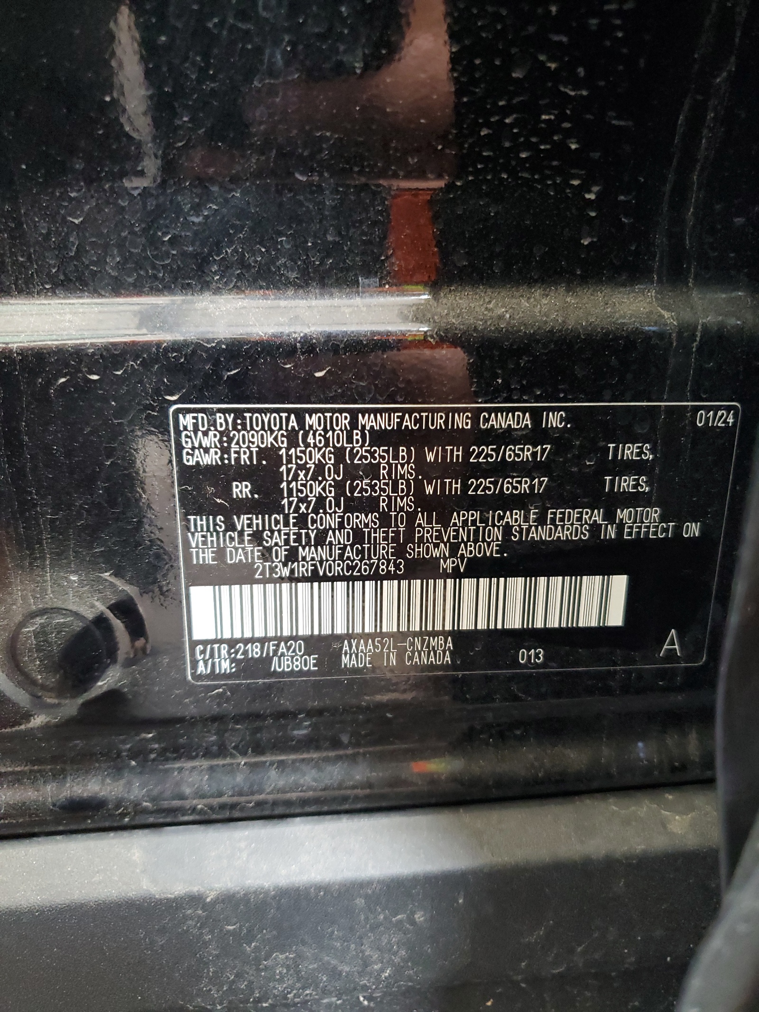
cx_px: 380
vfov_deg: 67.3
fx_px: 760
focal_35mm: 26
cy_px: 506
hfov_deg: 53.1
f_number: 1.5
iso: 327
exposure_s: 1/40
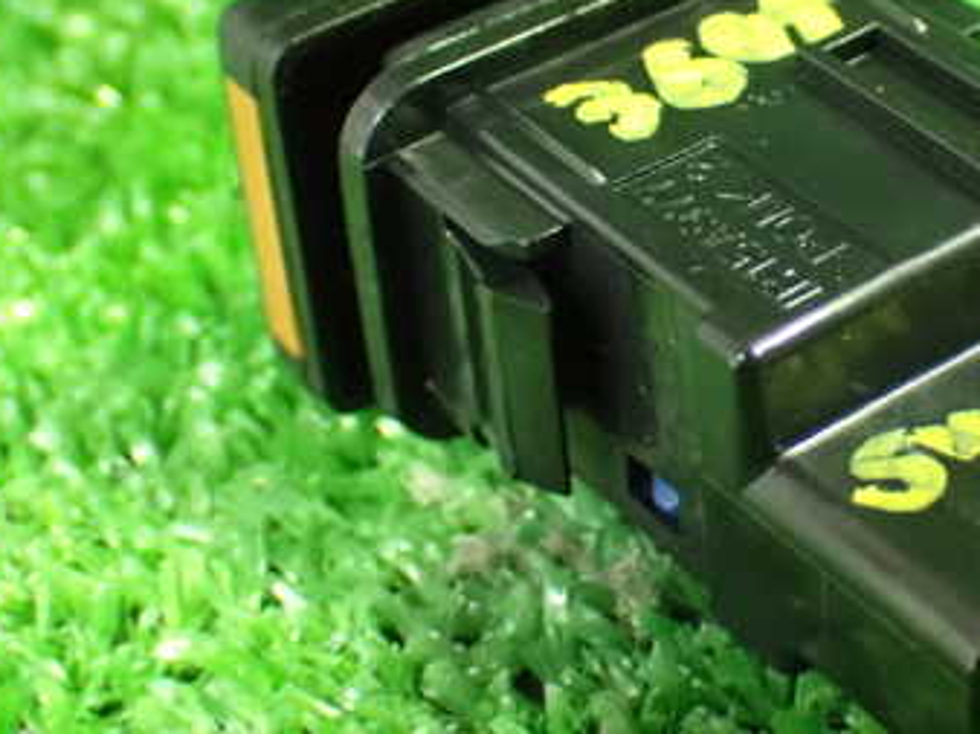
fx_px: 2716
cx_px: 829
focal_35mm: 96
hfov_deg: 20.2
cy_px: 273
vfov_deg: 15.4
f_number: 3.3
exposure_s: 1/20
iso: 1600
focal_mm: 9.65
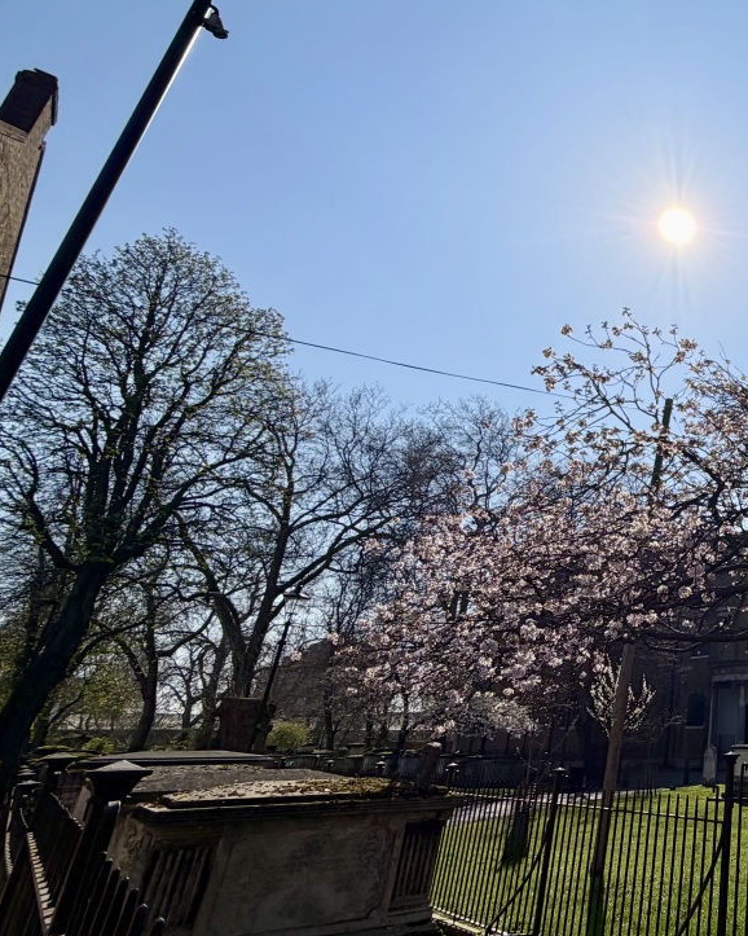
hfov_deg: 40.2
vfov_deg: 63.9
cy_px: 416
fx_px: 747
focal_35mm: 27
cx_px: 867
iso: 20
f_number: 2.2
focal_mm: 2.22
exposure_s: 1/2410
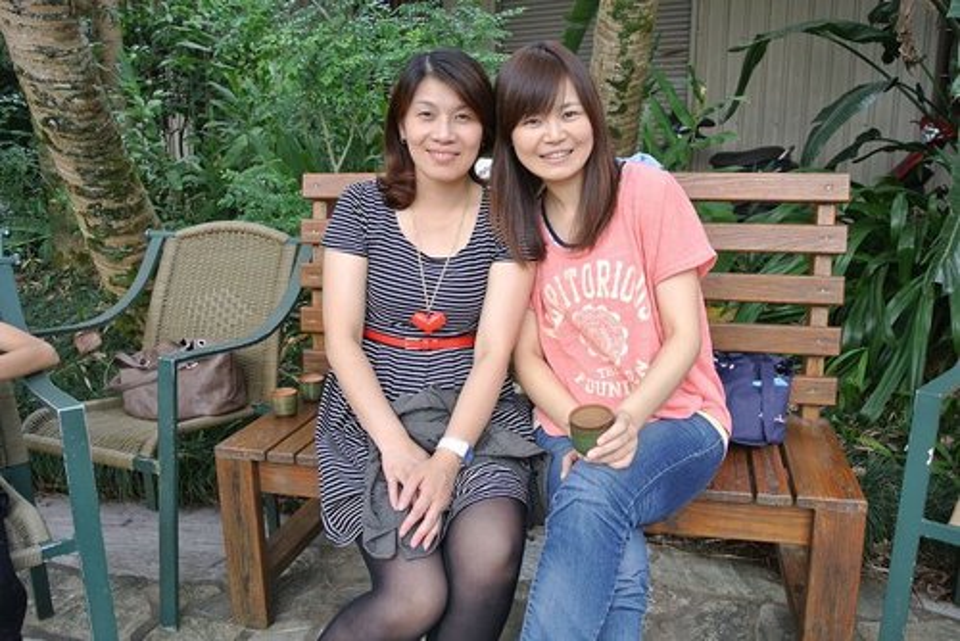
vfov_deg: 45.0
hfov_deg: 63.6
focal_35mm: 29
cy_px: 320
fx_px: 774
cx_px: 480
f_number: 3.5
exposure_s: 1/200
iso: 200
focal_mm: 11
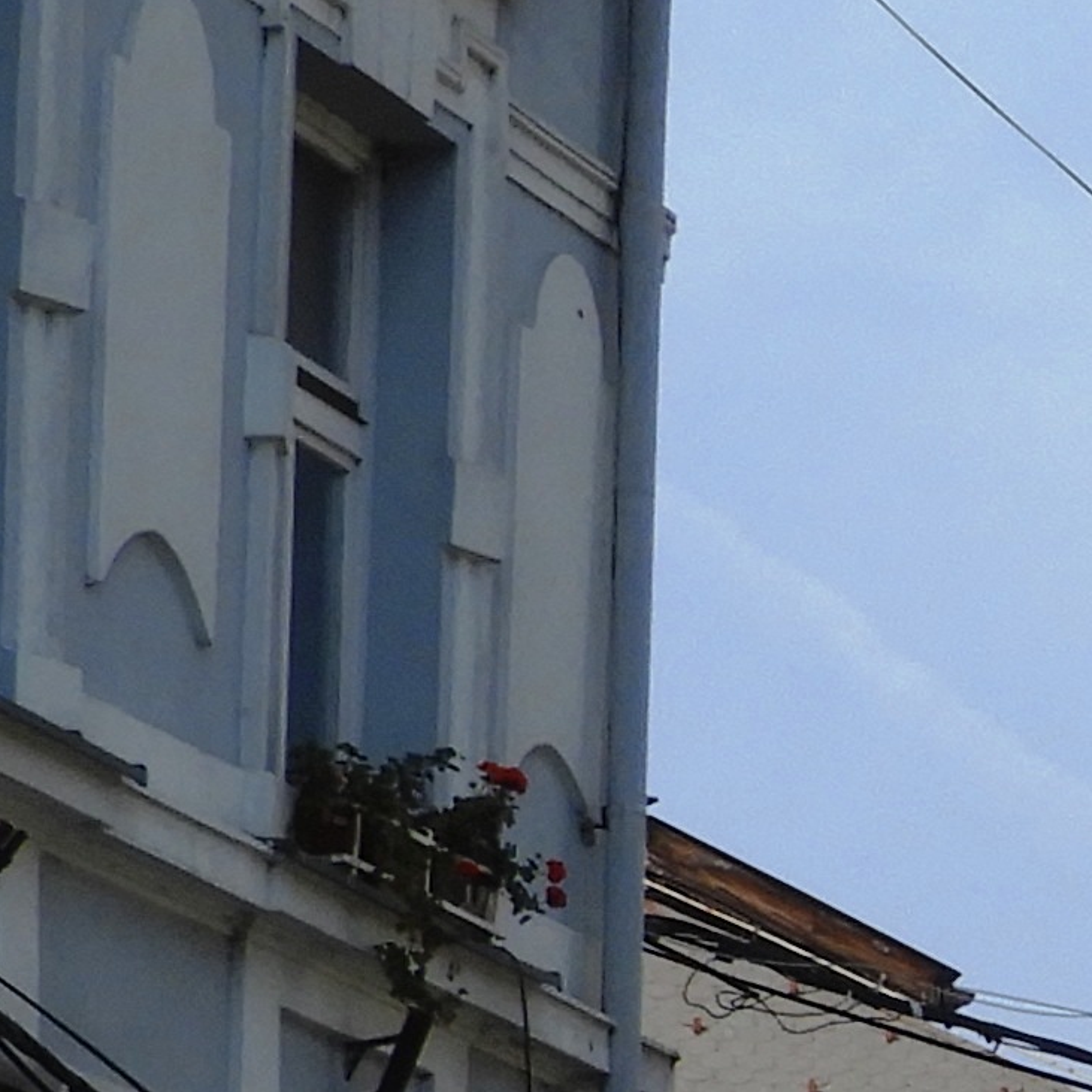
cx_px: 2791
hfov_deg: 5.9
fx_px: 10065
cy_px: 1966
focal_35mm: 282
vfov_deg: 6.1
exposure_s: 1/1250
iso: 100
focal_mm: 8.1
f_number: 4
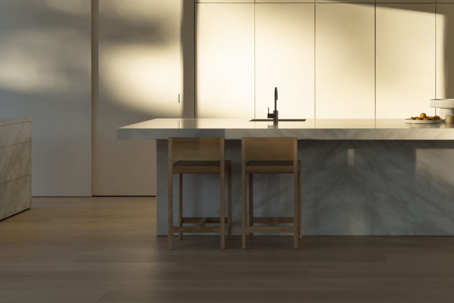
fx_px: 832
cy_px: 81
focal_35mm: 66
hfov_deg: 30.0
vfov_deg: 20.5
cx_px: 345
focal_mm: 35
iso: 160
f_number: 7.1
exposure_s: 1/100
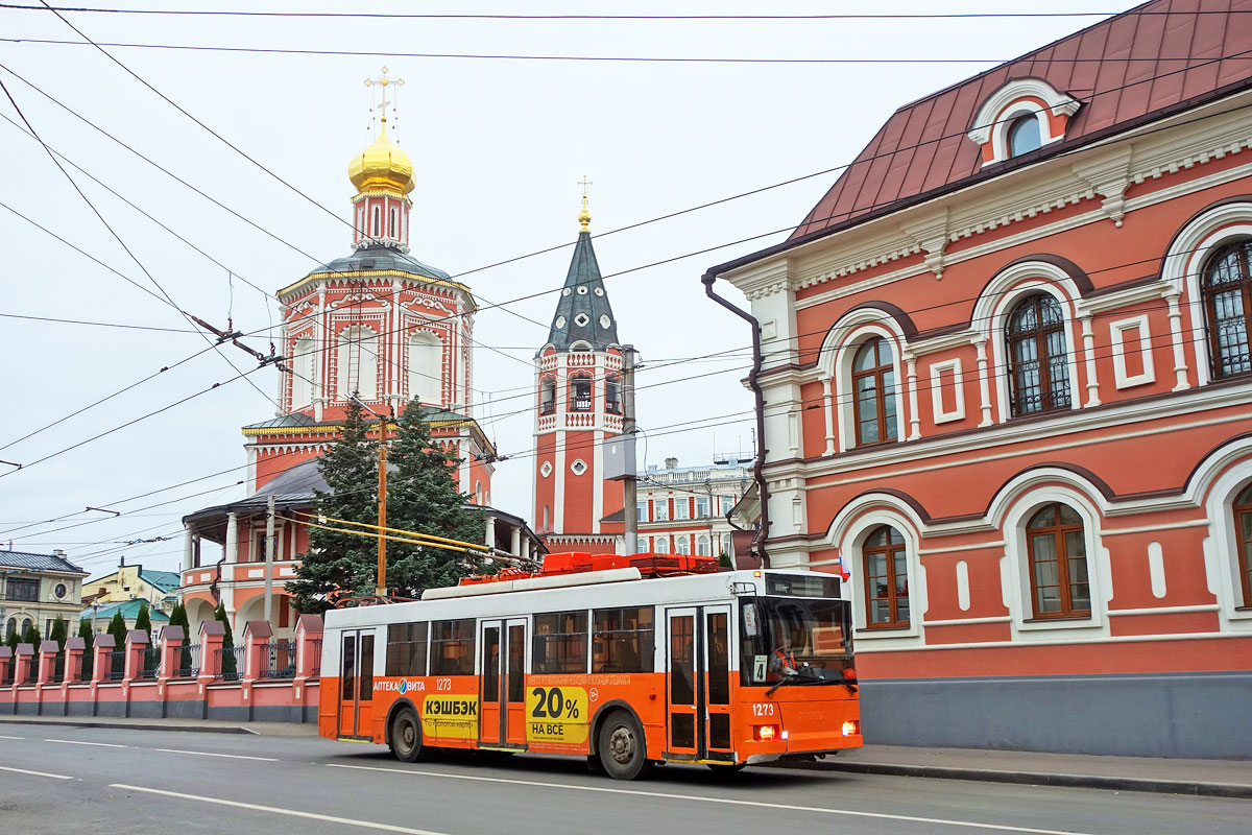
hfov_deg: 57.2
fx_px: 1148
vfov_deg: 40.0
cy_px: 418
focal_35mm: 33
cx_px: 626
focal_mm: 12.32
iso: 125
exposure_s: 1/100
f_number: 4
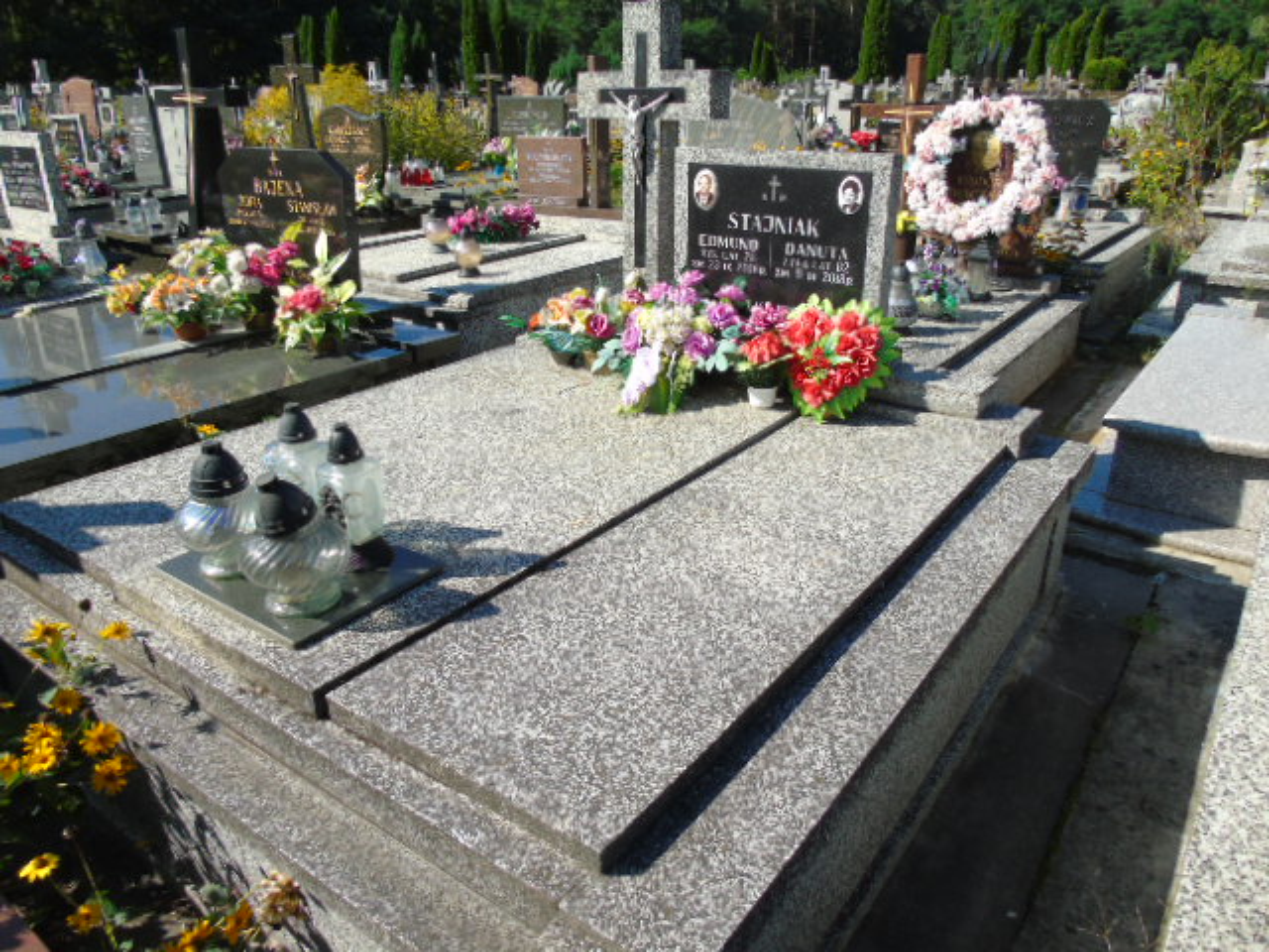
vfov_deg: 54.9
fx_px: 916
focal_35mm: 25
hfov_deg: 69.4
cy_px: 476
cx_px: 634
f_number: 3.4
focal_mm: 4.4
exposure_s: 1/640
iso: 80
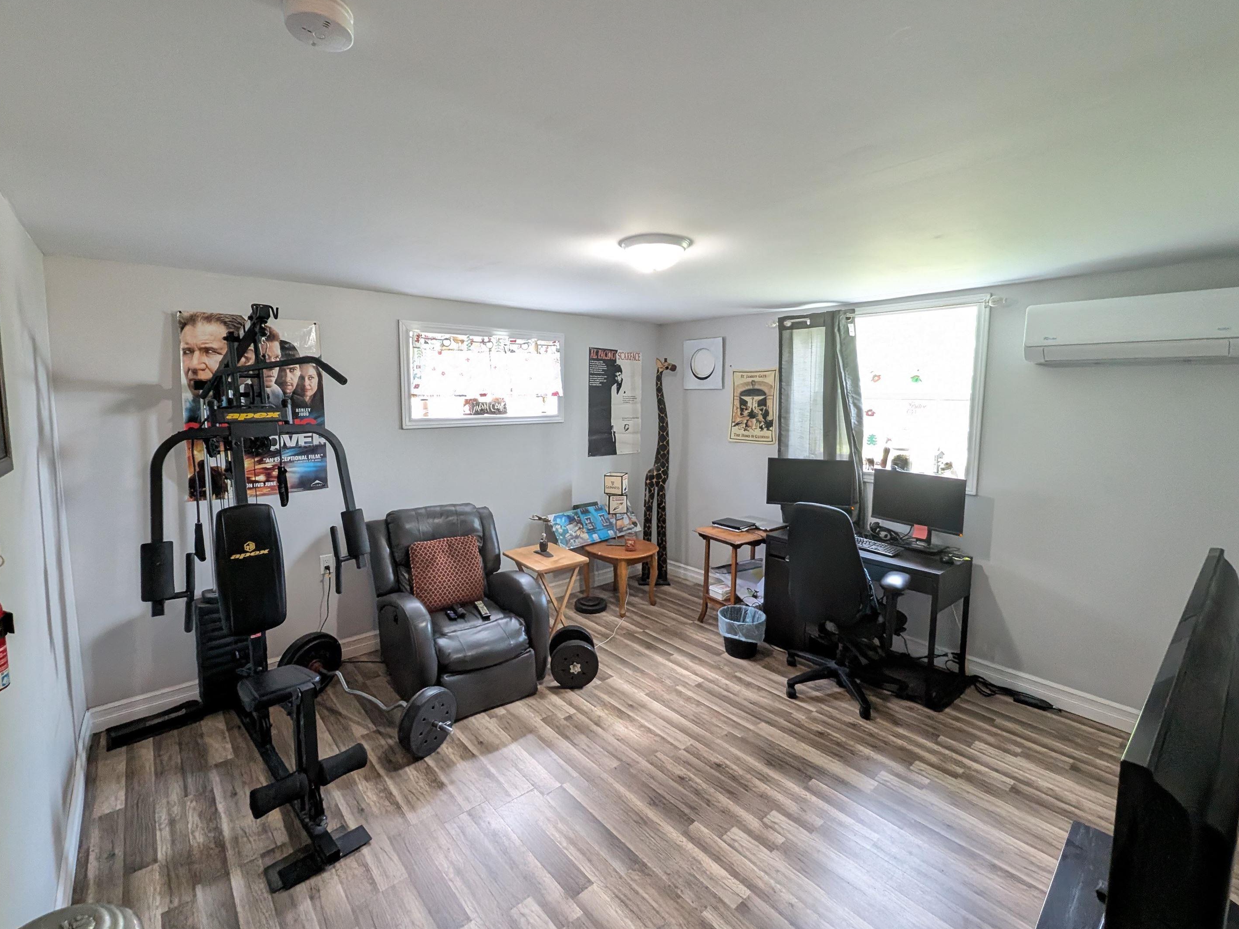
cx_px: 598
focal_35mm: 14
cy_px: 448
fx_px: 501
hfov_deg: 102.0
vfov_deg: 85.6
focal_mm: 1.95
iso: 312
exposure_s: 1/30
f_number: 2.2
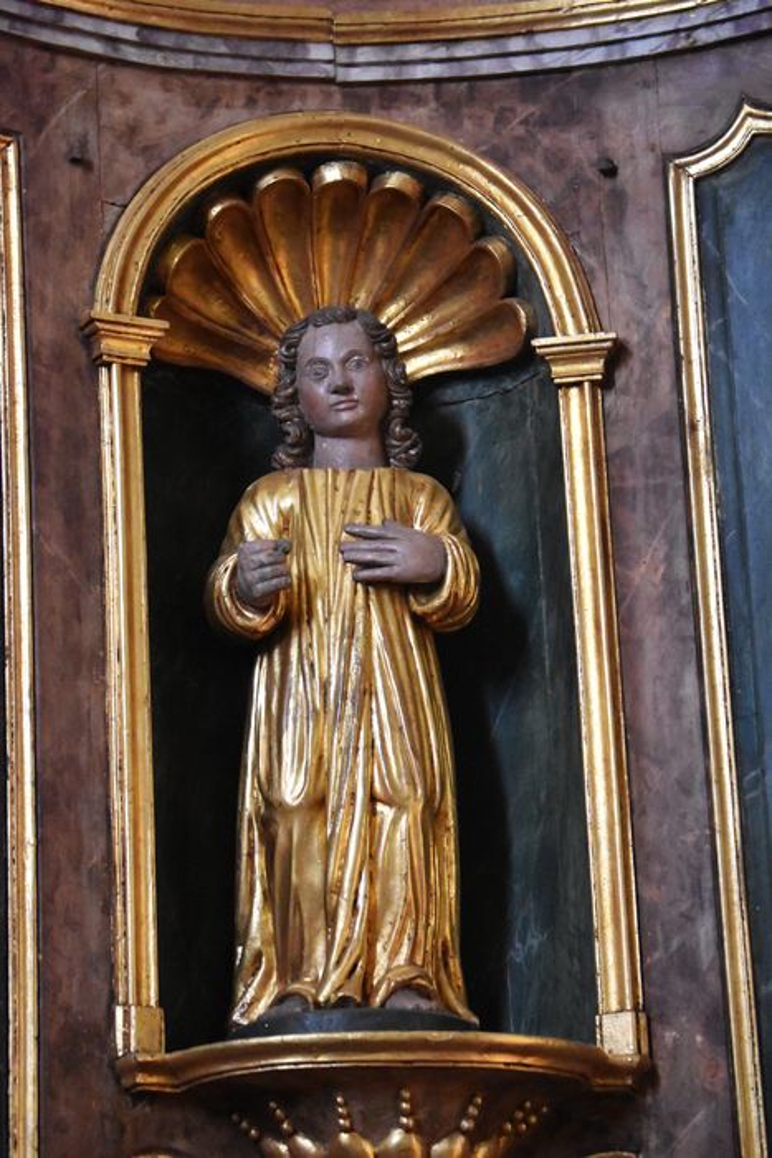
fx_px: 3183
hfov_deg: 13.8
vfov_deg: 20.6
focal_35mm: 99
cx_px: 386
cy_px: 579
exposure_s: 1/125
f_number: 4.2
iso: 9000
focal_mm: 66
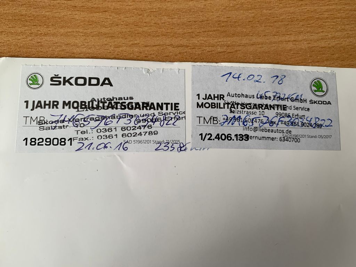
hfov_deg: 67.3
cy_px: 134
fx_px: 267
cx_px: 178
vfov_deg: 53.1
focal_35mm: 26
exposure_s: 1/121
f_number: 1.8
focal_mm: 4.25
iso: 32
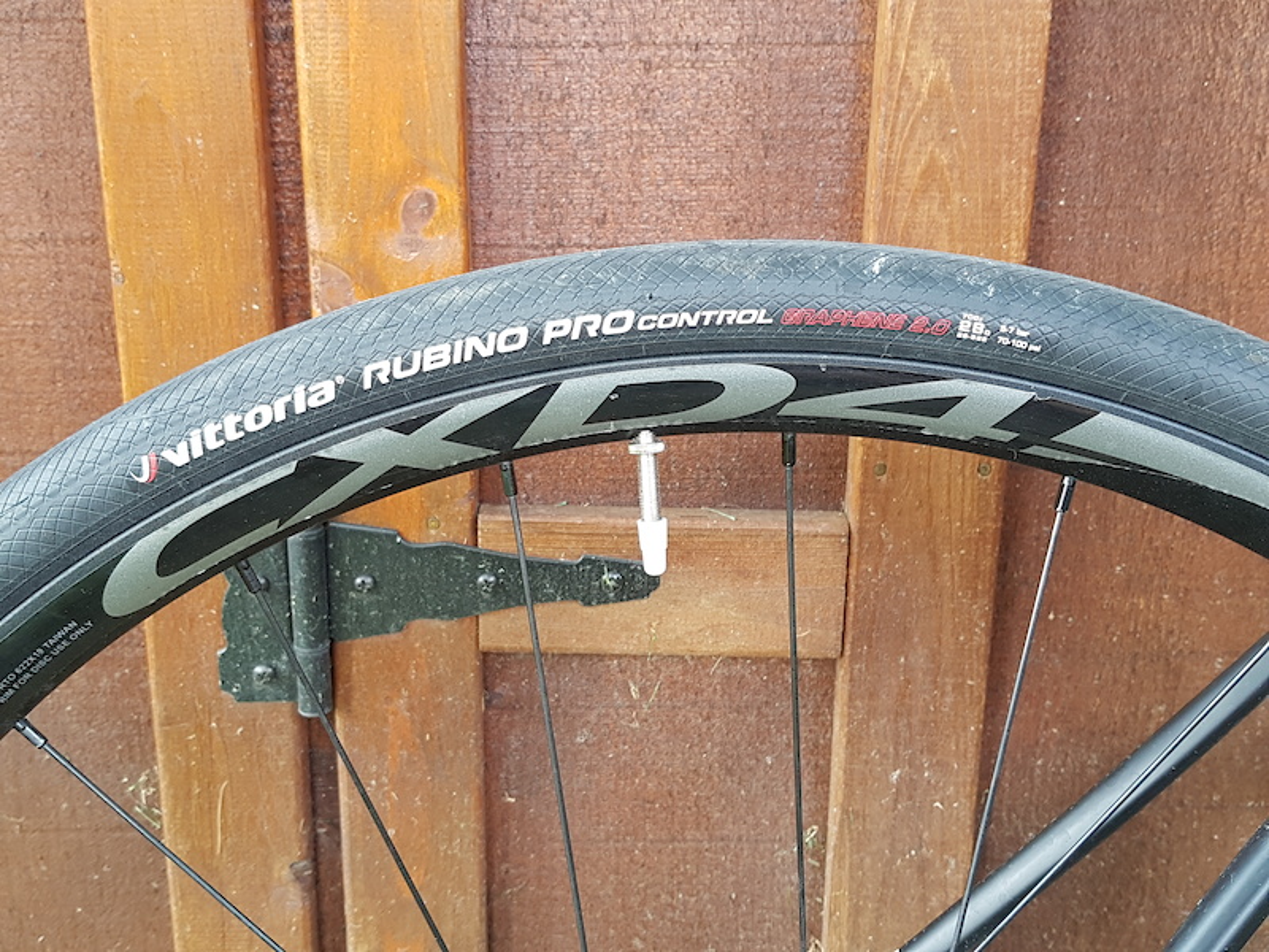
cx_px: 634
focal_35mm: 26
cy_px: 476
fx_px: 953
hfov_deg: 67.3
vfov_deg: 53.1
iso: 80
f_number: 1.7
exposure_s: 1/50
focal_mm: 4.2
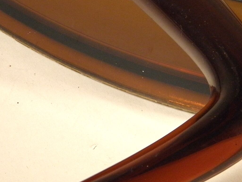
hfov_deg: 9.9
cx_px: 147
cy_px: 20
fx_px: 1398
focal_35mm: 200
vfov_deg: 7.4
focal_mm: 14.3
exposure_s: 1/40
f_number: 4.4
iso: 200
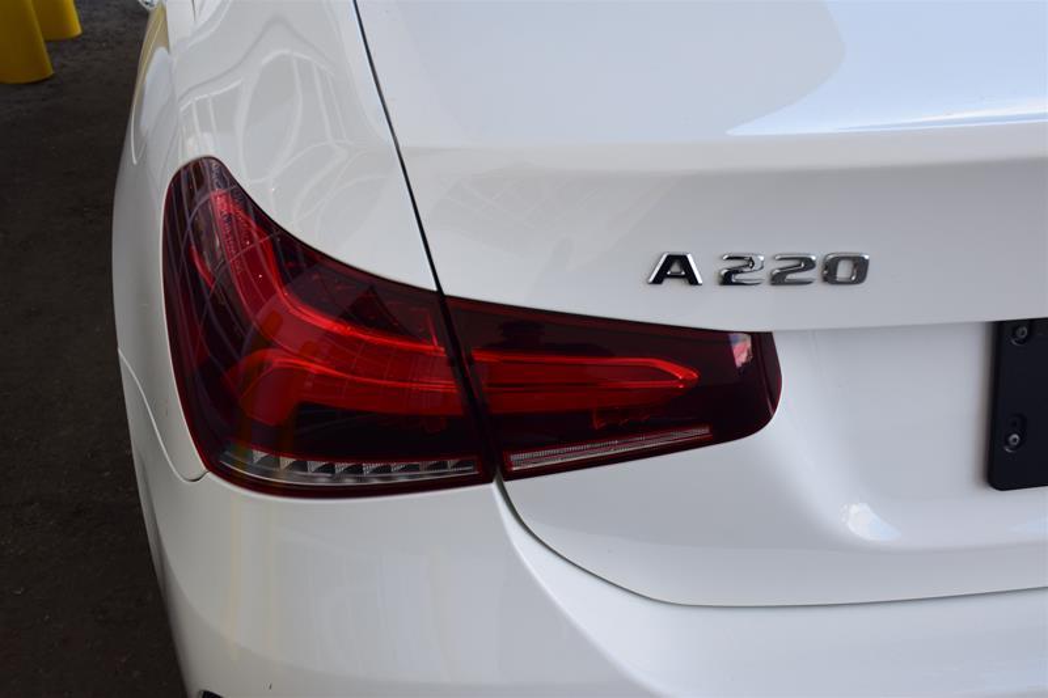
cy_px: 349
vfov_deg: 34.2
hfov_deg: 49.6
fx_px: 1135
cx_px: 524
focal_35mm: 39
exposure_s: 1/100
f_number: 9
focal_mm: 26
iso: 400
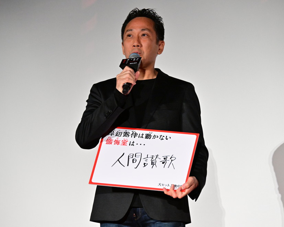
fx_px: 1429
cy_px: 114
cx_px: 139
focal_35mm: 170
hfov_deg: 11.3
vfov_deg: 9.1
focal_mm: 150
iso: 6400
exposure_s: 1/200
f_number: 6.3
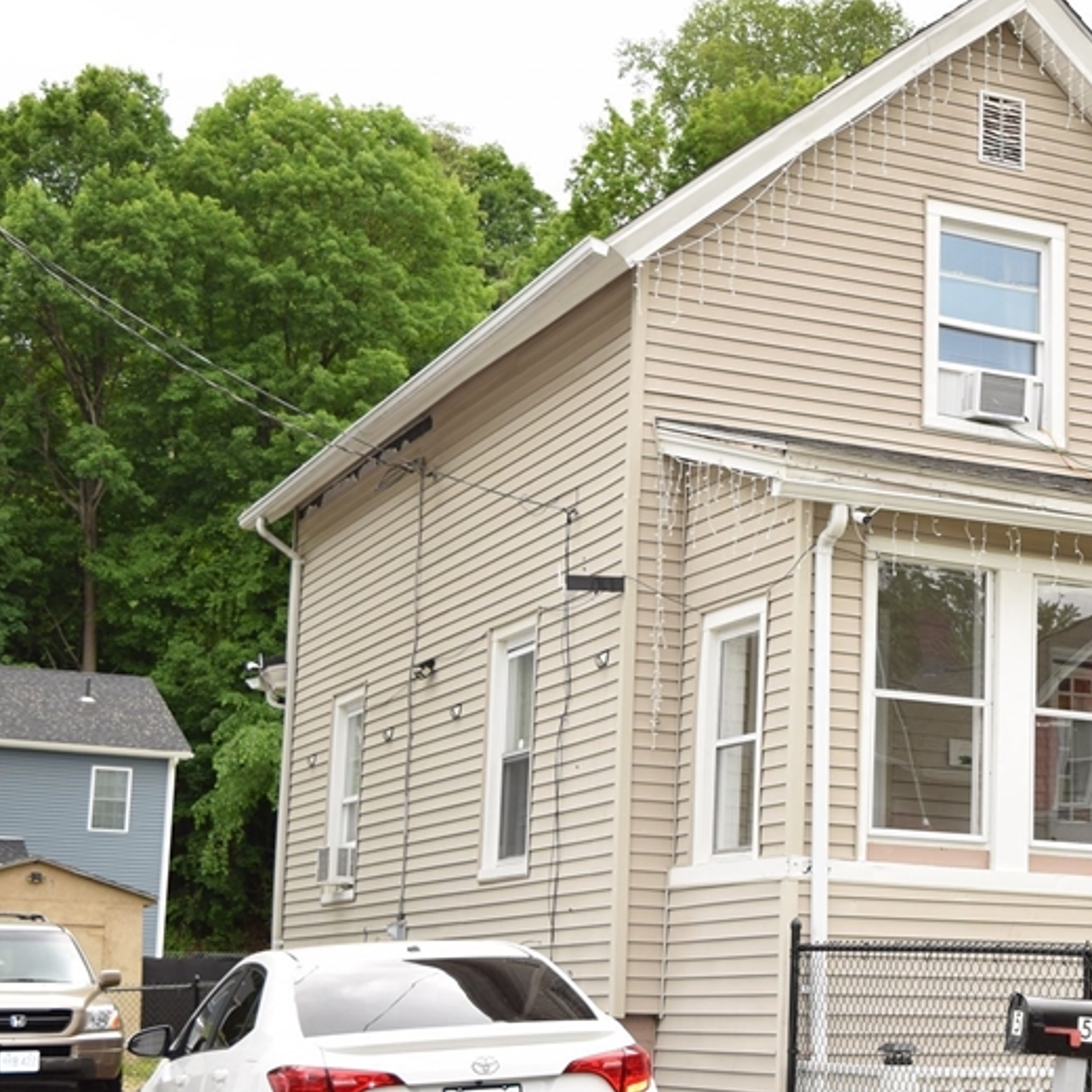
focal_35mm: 68
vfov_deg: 25.4
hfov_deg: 24.8
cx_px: 960
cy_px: 621
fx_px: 2421
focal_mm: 27
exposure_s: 1/125
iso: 100
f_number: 6.3
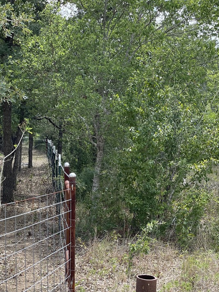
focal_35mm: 79
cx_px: 81
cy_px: 197
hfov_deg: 18.6
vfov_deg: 24.6
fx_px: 667
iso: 32
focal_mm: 6
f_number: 2
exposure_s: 1/505
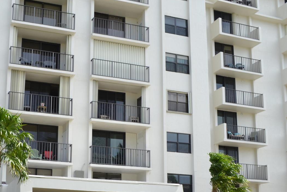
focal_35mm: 53
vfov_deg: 25.0
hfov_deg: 37.2
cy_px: 160
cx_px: 100
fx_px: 422
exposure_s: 1/200
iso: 100
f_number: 7.1
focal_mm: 18
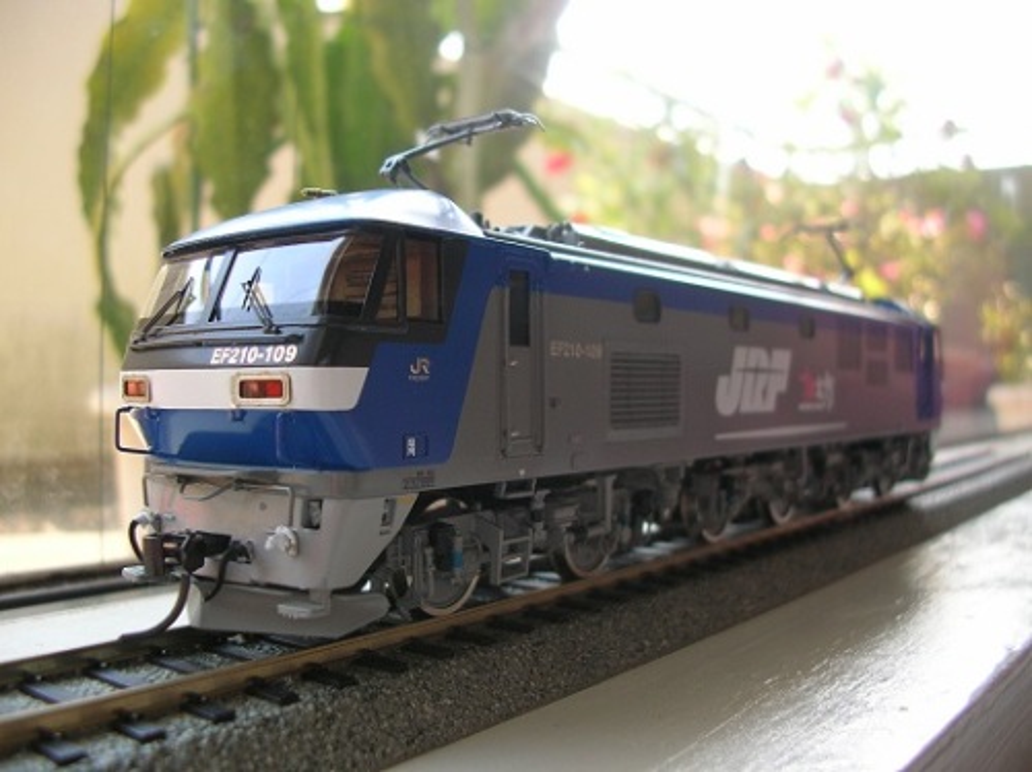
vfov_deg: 40.6
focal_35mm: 35
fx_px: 1042
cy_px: 386
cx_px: 516
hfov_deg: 52.7
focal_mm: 5.8
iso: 50
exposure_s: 1/75.8
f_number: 2.8
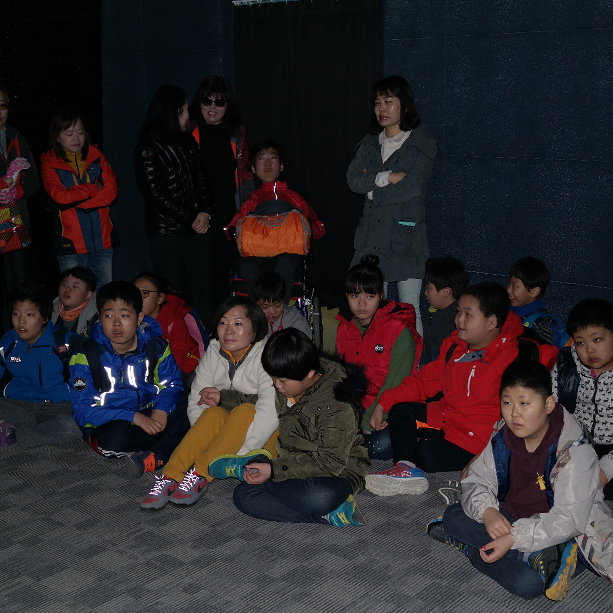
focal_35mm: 46
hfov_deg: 36.8
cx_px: 315
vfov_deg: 36.8
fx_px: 922
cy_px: 306
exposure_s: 1/50
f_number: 4
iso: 400
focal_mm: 24
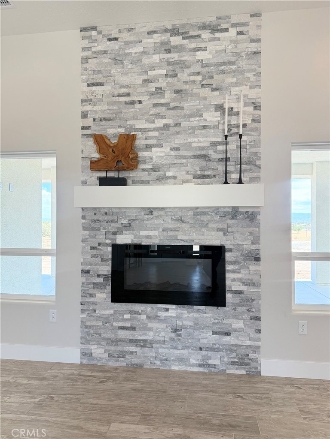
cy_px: 220
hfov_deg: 56.8
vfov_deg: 71.6
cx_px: 165
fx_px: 305
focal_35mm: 24
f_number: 1.78
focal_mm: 6.76
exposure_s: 1/224
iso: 160
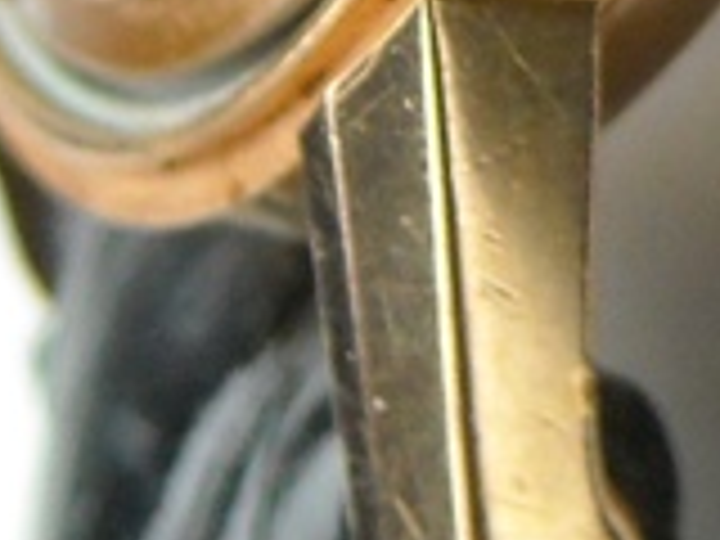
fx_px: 11190
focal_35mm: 538
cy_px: -936
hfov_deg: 3.7
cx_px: 1017
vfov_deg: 2.7
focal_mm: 13.73
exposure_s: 1/52
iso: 270
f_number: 4.1
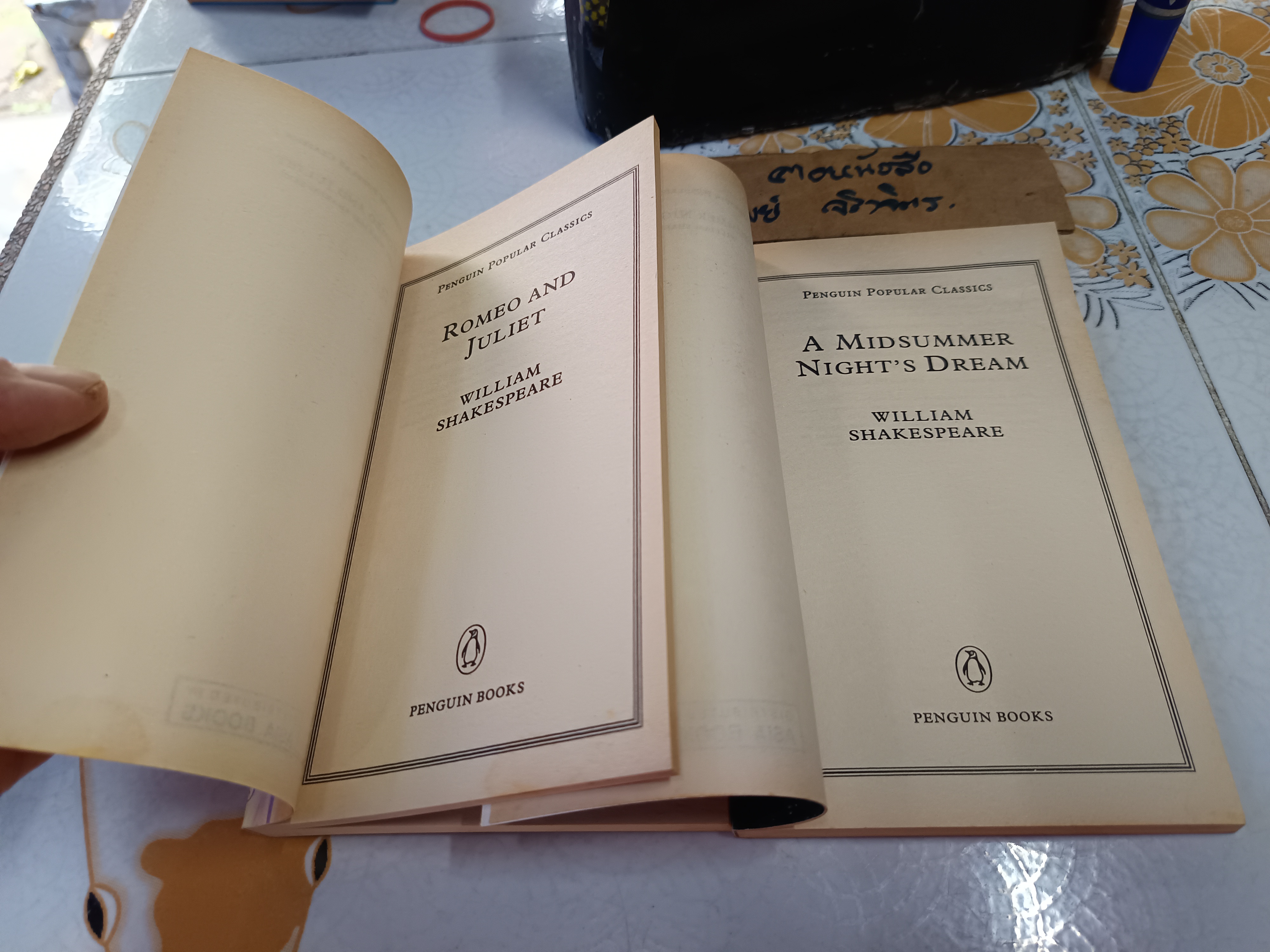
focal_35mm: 24
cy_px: 476
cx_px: 635
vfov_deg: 56.8
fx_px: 881
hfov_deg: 71.6
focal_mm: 5.31
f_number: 1.7
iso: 755
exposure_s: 1/50
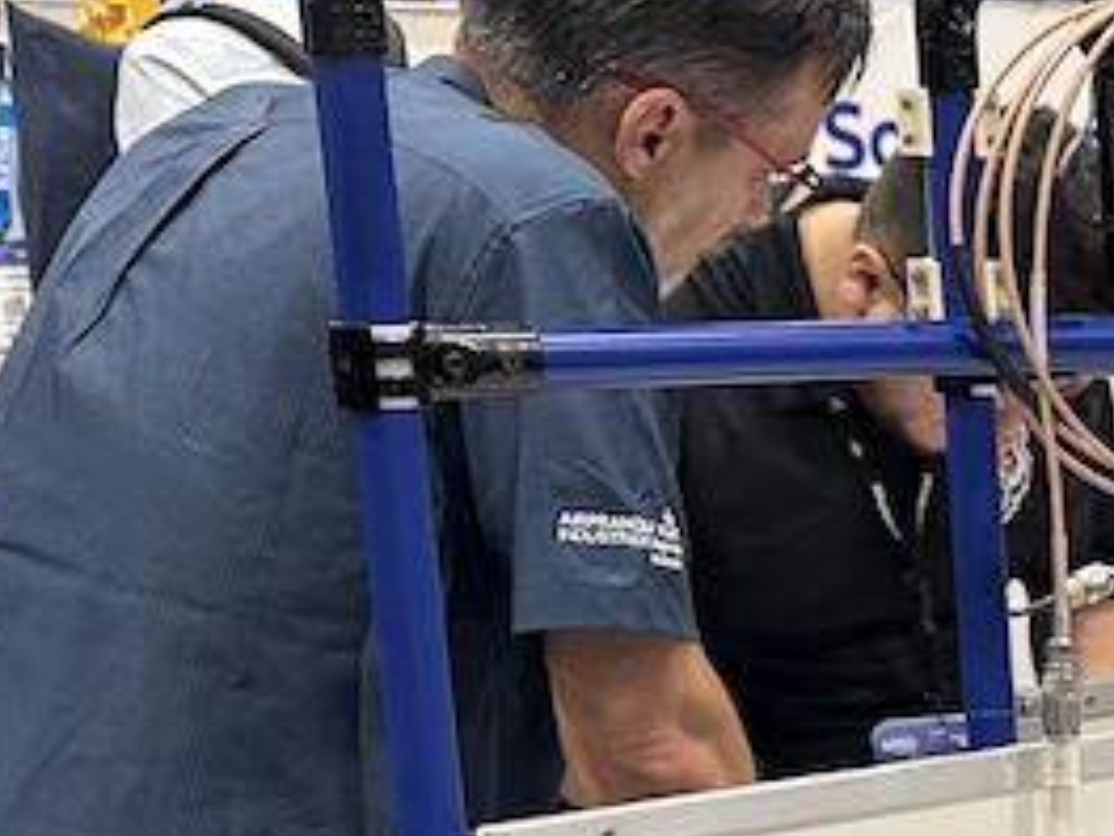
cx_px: 2034
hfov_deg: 17.1
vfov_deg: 15.4
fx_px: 2993
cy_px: 963
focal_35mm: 93
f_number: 1.78
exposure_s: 1/60
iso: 125
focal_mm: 6.86
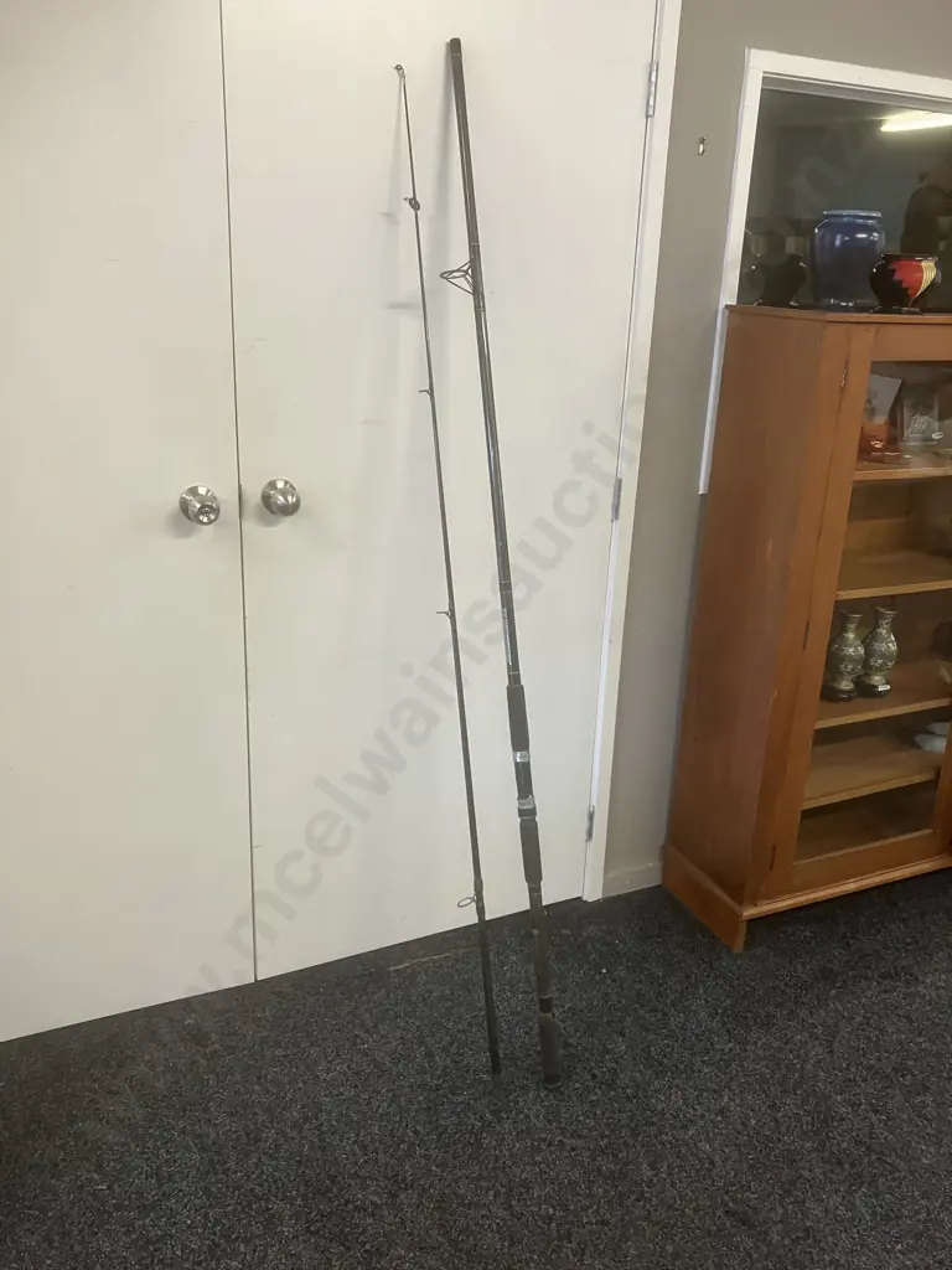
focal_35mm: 28
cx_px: 476
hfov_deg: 49.7
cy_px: 635
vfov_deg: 63.4
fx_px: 1027
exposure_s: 1/50
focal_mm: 3.99
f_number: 1.8
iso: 100
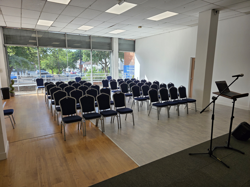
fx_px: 166
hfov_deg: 73.9
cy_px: 94
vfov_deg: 58.9
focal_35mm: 23
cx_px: 125
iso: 25
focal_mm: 6.3
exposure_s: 1/359
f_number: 1.7
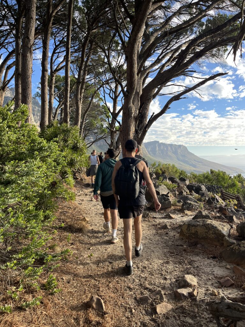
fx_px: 245
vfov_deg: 67.3
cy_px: 164
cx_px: 122
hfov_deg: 53.1
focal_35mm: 26
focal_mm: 5.1
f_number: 1.6
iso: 50
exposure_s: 1/529
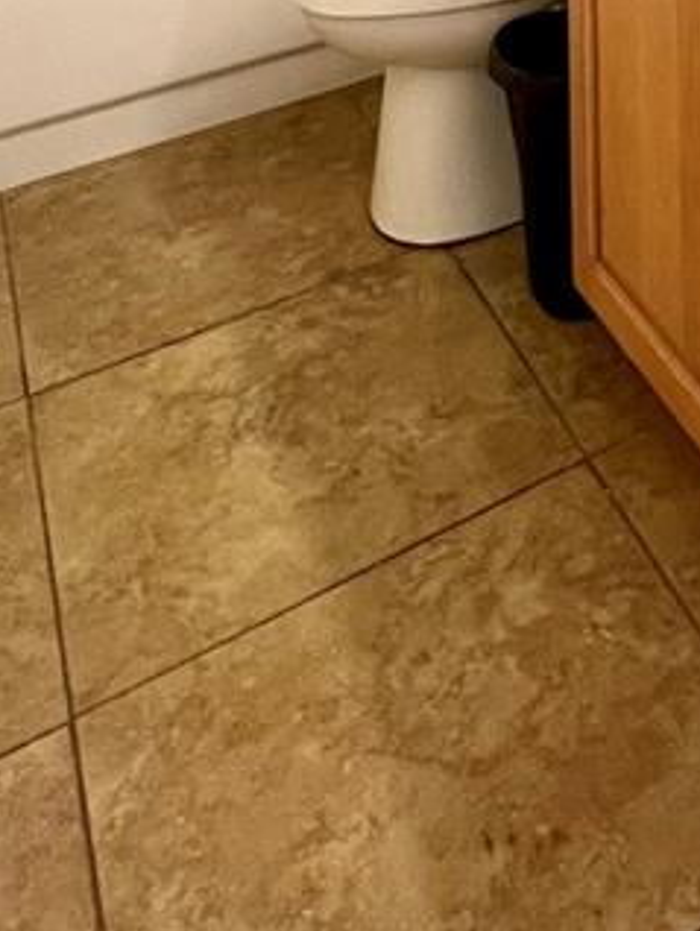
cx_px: 893
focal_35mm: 49
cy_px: -612
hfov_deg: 25.8
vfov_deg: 24.6
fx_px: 1319
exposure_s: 1/120
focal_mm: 1.57
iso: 160
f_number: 1.8
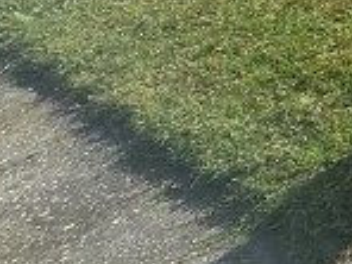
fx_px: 915
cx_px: 1156
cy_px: -414
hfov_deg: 10.3
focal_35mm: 90
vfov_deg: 12.2
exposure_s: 1/3809
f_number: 2.2
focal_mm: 2.2
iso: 50
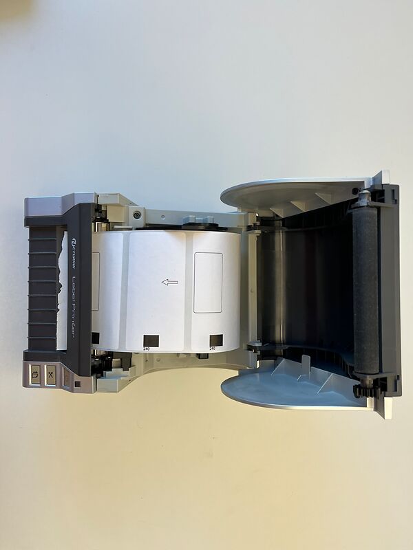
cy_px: 275
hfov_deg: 53.1
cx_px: 206
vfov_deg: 67.3
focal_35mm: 26
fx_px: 414
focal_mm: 5.1
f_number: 1.6
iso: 40
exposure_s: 1/100
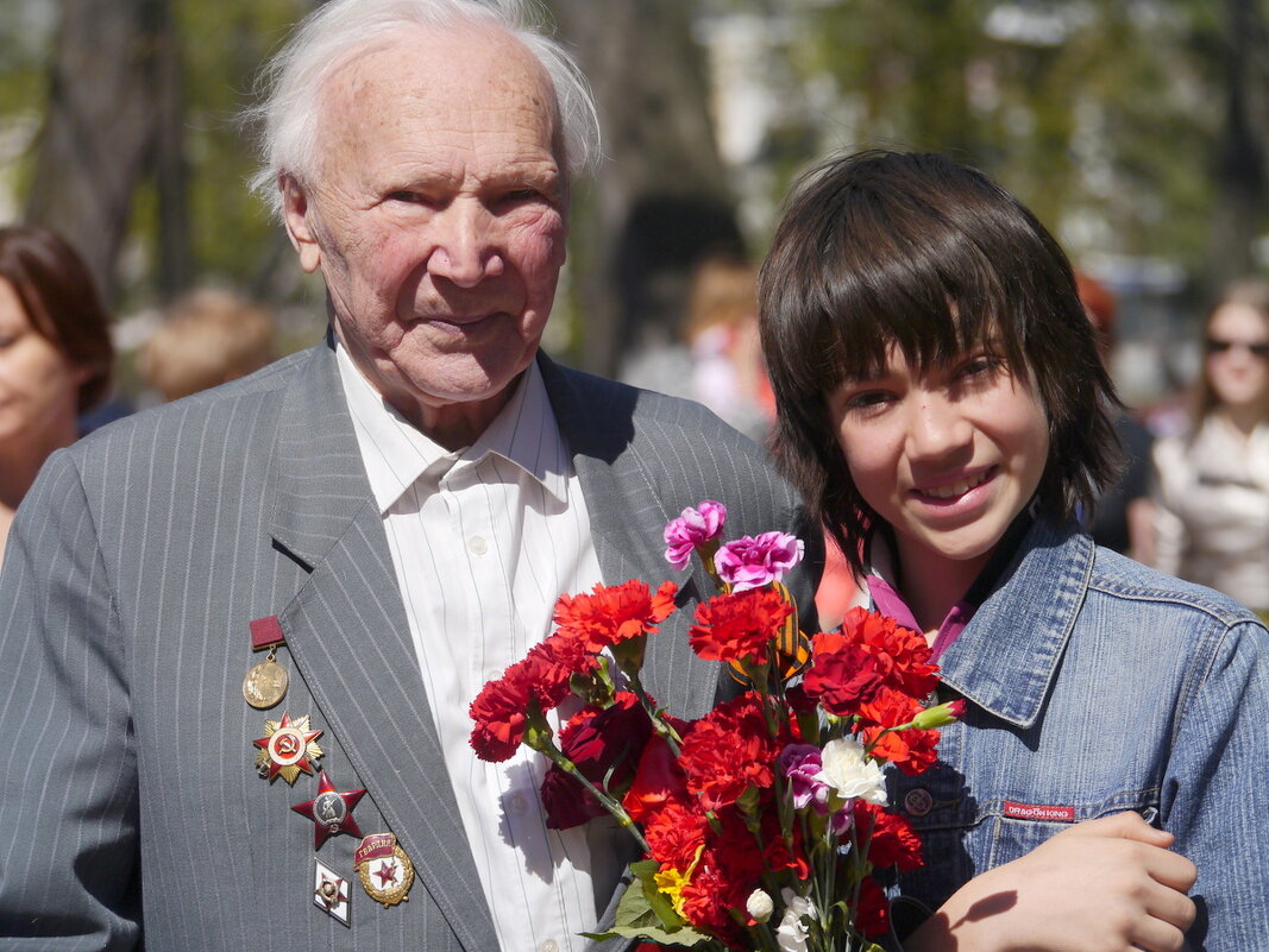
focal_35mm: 200
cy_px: 476
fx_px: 7334
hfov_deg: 9.9
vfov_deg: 7.4
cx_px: 634
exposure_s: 1/1300
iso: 160
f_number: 5.6
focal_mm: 100
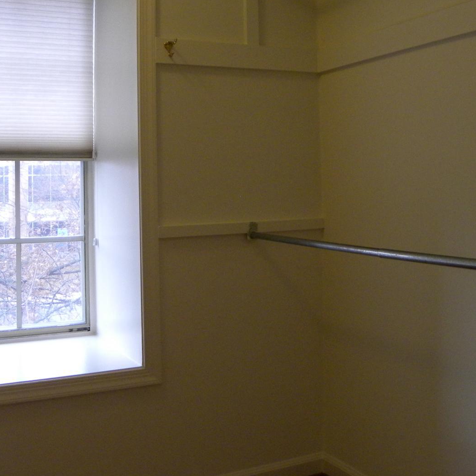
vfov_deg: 36.9
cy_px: 137
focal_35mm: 45
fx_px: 700
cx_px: 260
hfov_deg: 37.5
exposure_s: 1/76.8
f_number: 2.8
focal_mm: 4.6
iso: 215
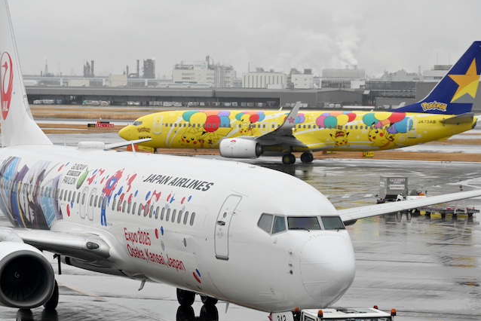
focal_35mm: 141
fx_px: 1885
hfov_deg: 14.5
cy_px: 164
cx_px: 176
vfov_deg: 9.7
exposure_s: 1/125
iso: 400
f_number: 6.3
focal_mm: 100
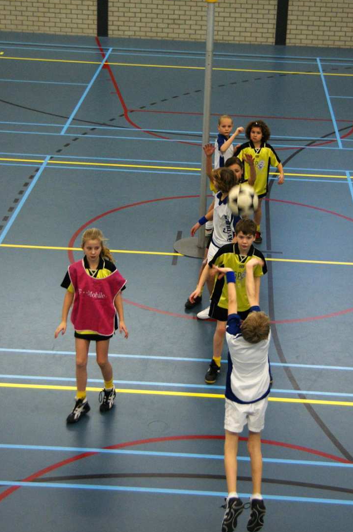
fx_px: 863
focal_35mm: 59
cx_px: 188
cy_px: 250
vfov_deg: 34.2
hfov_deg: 23.1
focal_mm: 35
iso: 800
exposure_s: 1/160
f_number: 4.5
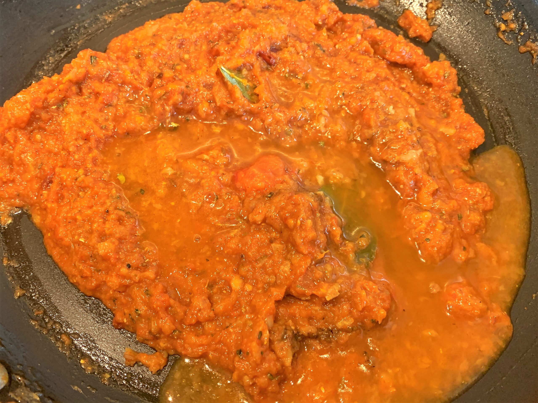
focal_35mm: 26
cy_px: 202
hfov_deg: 67.3
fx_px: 404
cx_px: 269
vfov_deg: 53.1
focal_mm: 4.25
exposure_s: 1/33
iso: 320
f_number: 1.8
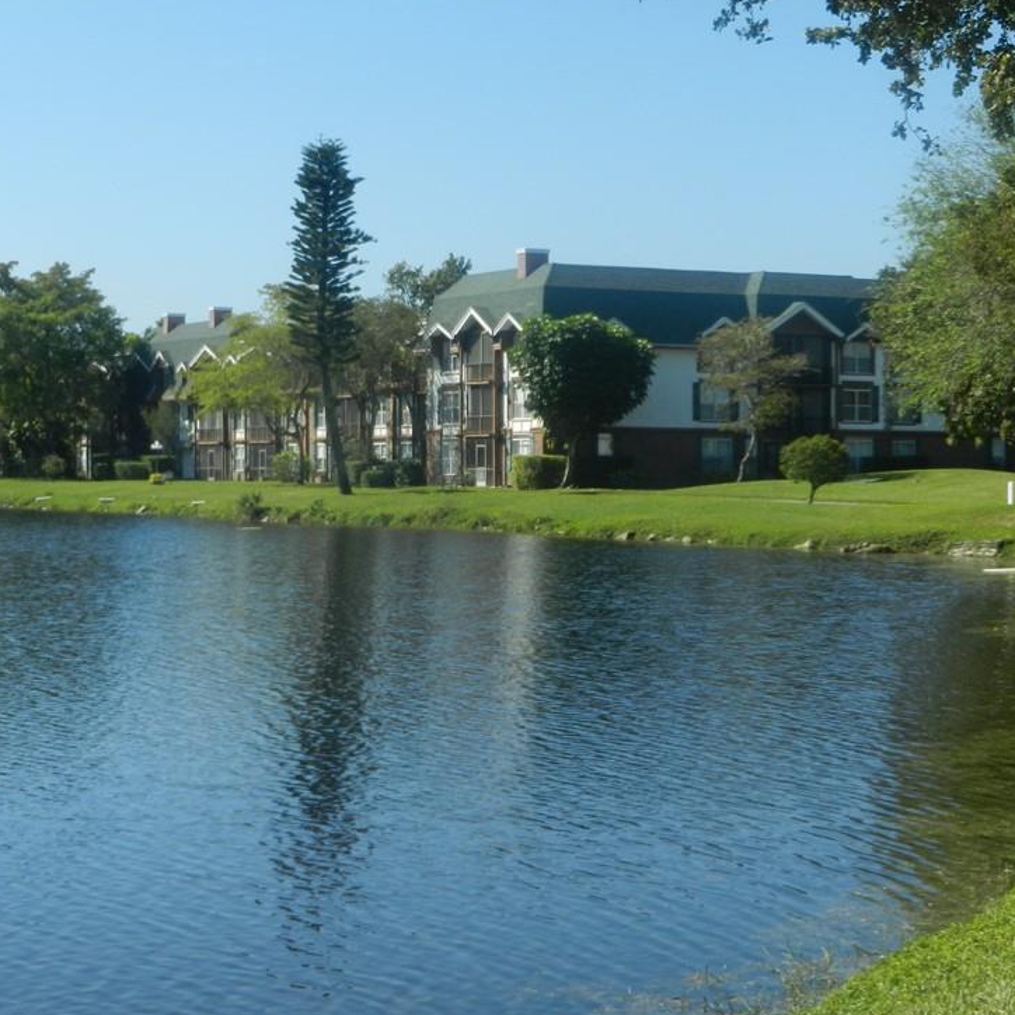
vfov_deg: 23.1
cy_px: 519
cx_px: 524
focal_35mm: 75
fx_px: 2488
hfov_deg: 23.1
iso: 160
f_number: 4.5
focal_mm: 10.9
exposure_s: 1/1000
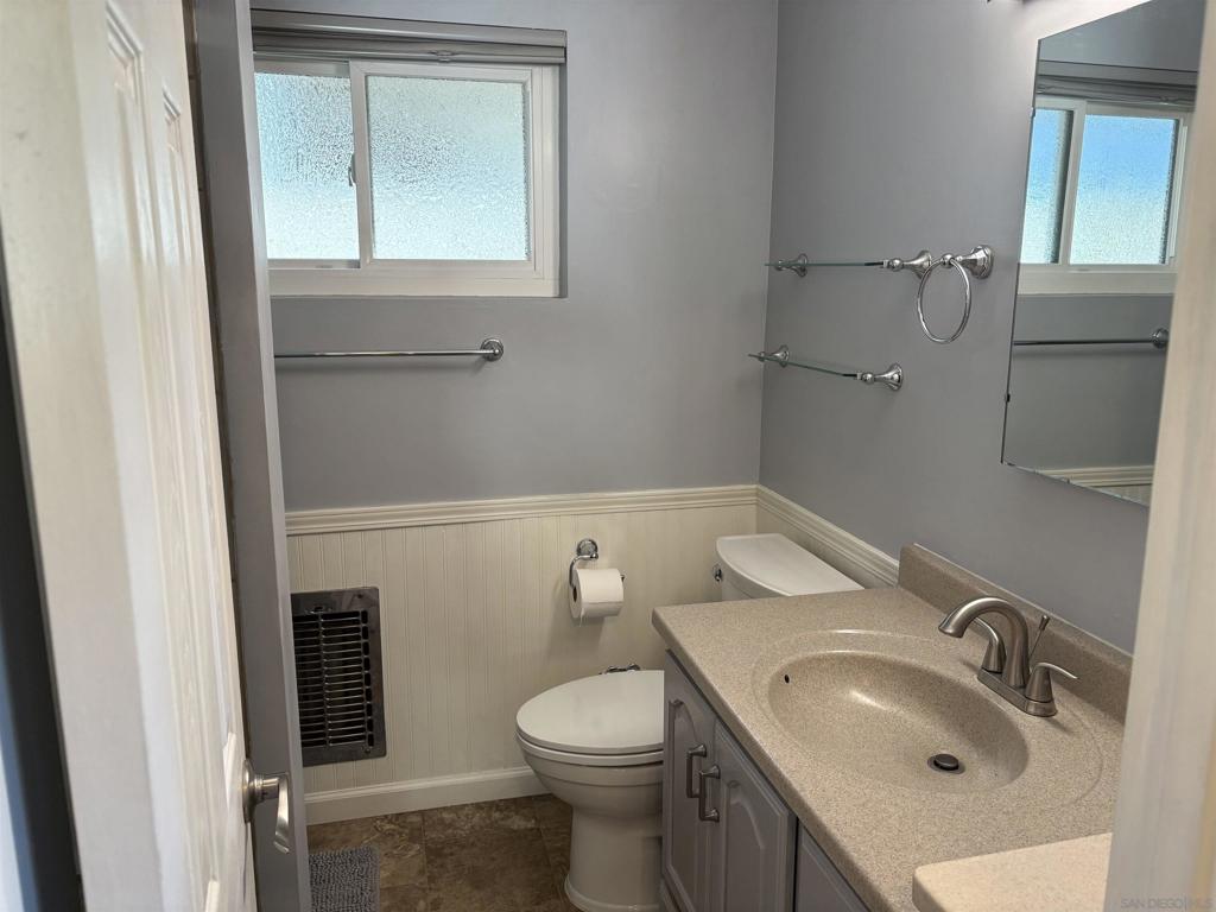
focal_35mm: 26
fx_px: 913
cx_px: 608
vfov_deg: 53.1
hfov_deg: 67.3
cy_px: 456
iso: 100
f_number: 1.6
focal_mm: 5.96
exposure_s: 1/120
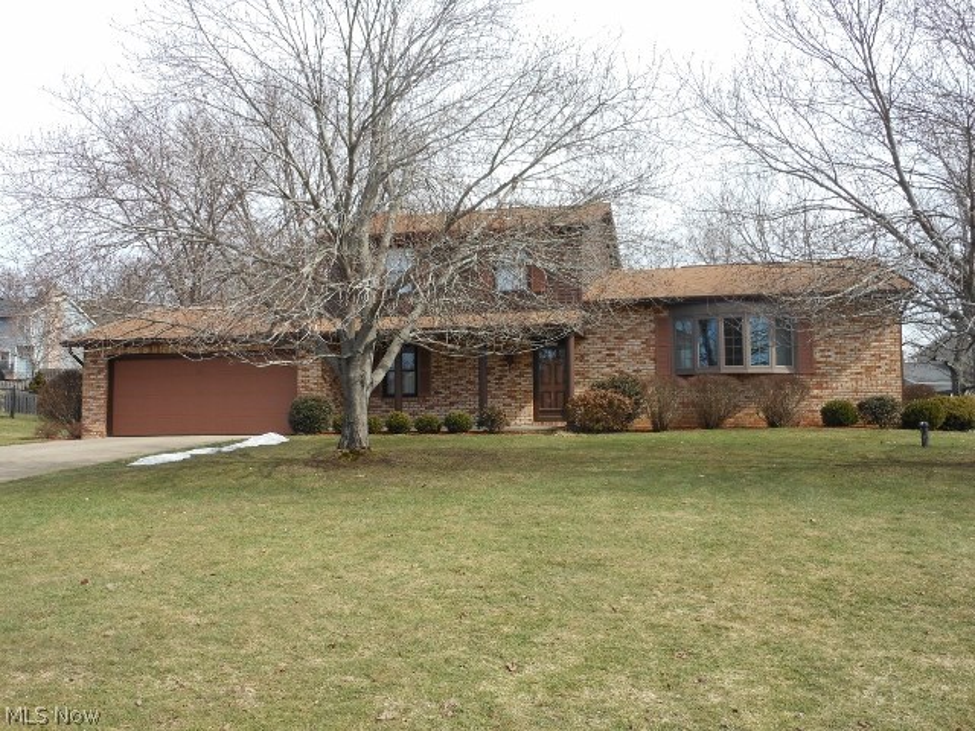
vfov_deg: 42.9
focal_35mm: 33
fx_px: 929
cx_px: 488
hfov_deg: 55.4
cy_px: 366
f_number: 4
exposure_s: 1/320
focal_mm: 5.9
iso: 80
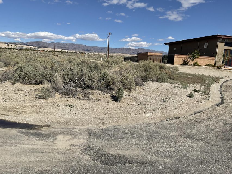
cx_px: 116
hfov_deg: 61.7
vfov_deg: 48.2
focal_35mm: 29
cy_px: 87
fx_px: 194
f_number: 1.8
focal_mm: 3
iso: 20
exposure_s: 1/4065
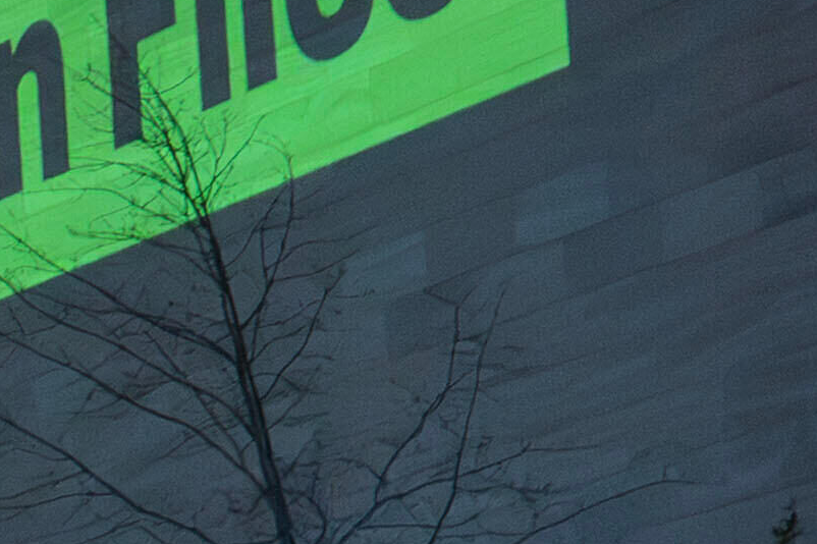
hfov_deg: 7.5
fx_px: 5943
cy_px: 800
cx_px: -907
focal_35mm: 262
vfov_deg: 5.2
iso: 10000
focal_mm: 35
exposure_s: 1/10
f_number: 7.1
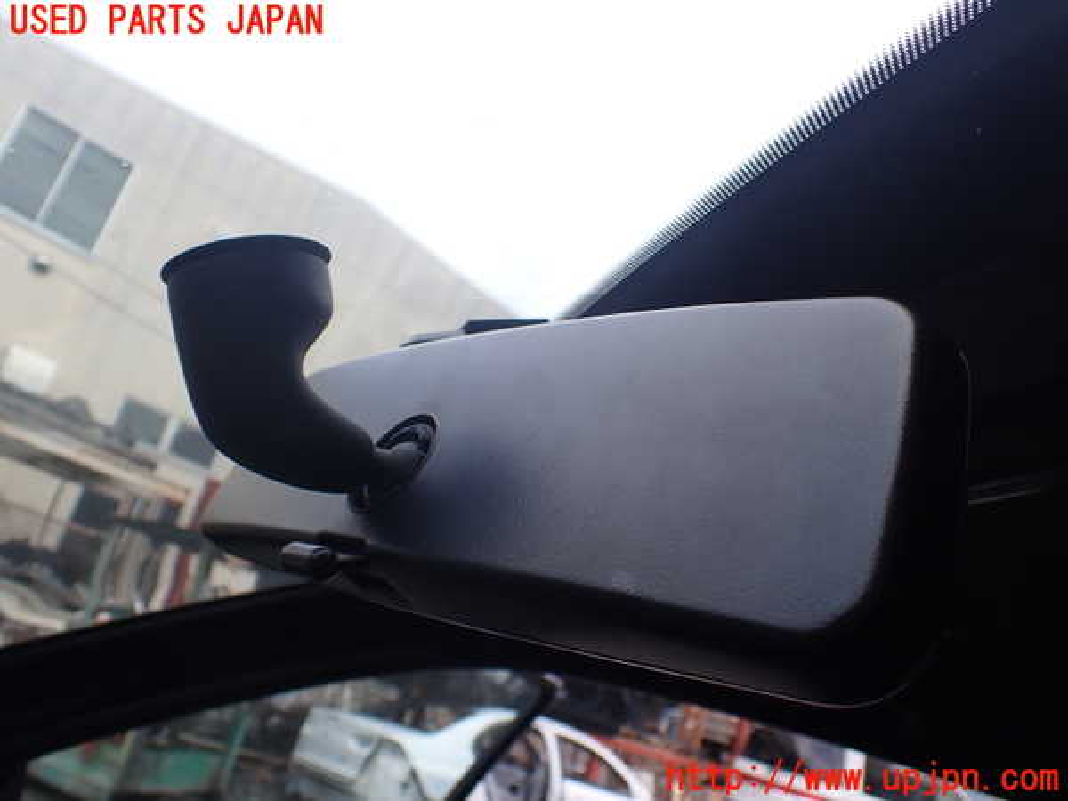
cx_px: 534
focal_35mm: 30
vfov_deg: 46.8
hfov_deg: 60.0
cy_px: 400
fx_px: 926
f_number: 3.2
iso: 100
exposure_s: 1/500
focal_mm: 5.4
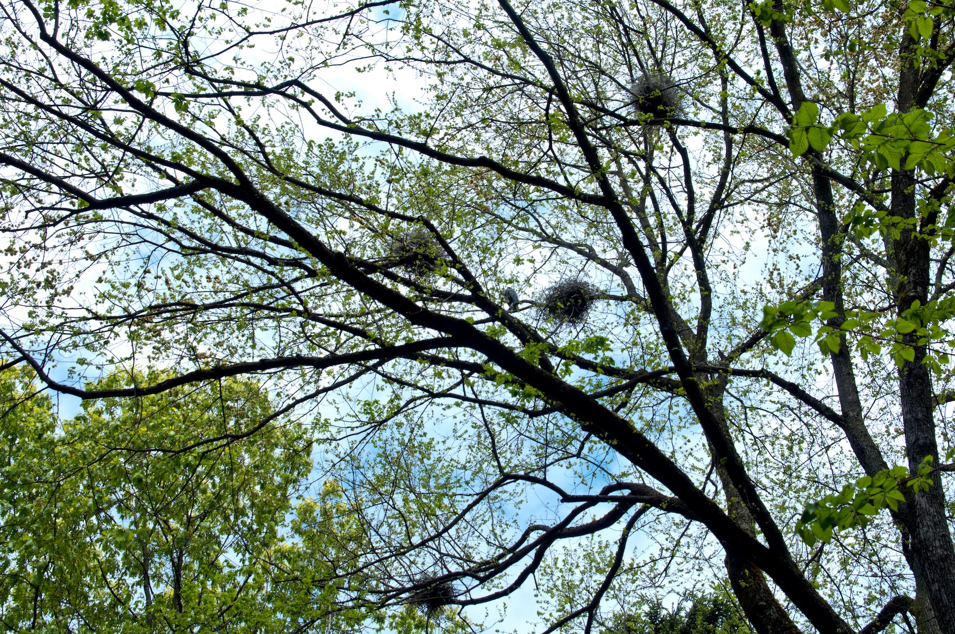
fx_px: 1788
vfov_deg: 20.1
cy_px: 317
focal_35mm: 68
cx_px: 478
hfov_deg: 29.9
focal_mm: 45
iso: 200
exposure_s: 1/125
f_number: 10
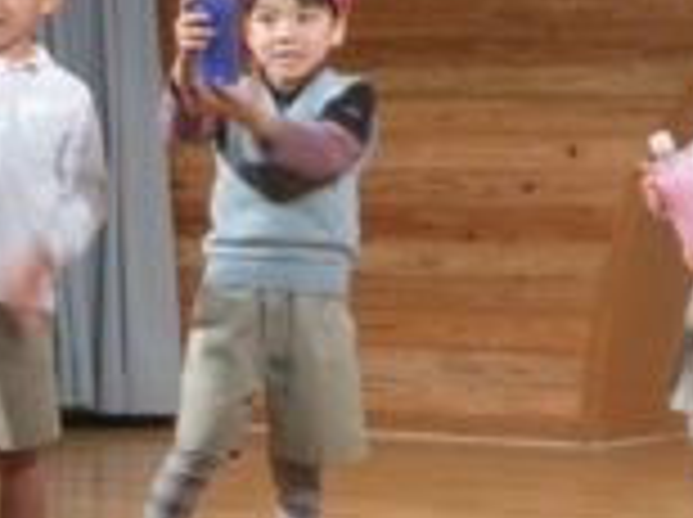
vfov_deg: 7.1
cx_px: 392
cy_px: 207
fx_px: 4178
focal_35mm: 209
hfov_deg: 9.5
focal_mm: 15.3
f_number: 5.6
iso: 800
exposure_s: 1/25
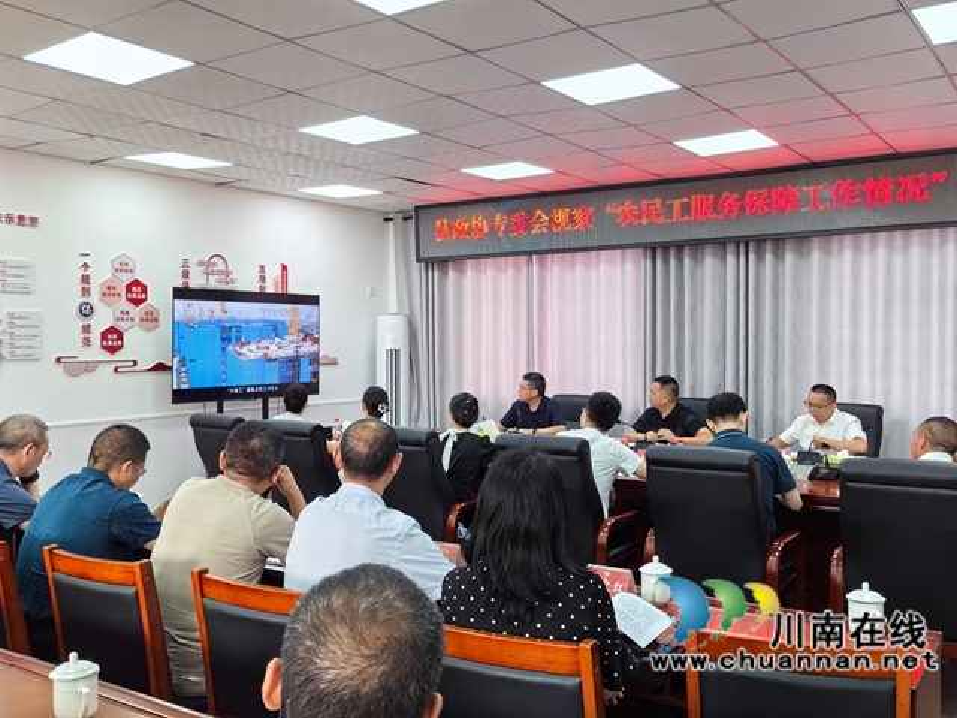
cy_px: 359
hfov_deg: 55.4
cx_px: 478
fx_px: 912
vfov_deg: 42.9
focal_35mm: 33
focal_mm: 5.52
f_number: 1.9
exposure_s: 1/50
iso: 64
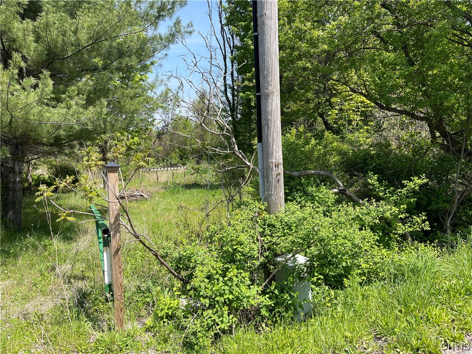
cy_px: 177
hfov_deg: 67.3
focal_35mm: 26
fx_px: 355
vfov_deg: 53.1
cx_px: 236
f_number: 1.6
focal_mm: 5.1
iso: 32
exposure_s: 1/1767
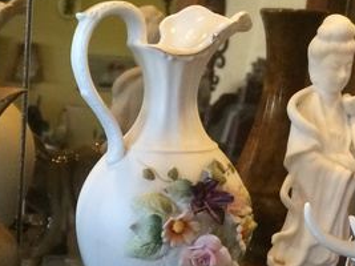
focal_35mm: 101
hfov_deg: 19.1
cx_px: 31
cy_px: 365
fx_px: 1035
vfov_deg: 14.0
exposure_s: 1/30
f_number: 2.2
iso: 250
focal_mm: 4.12
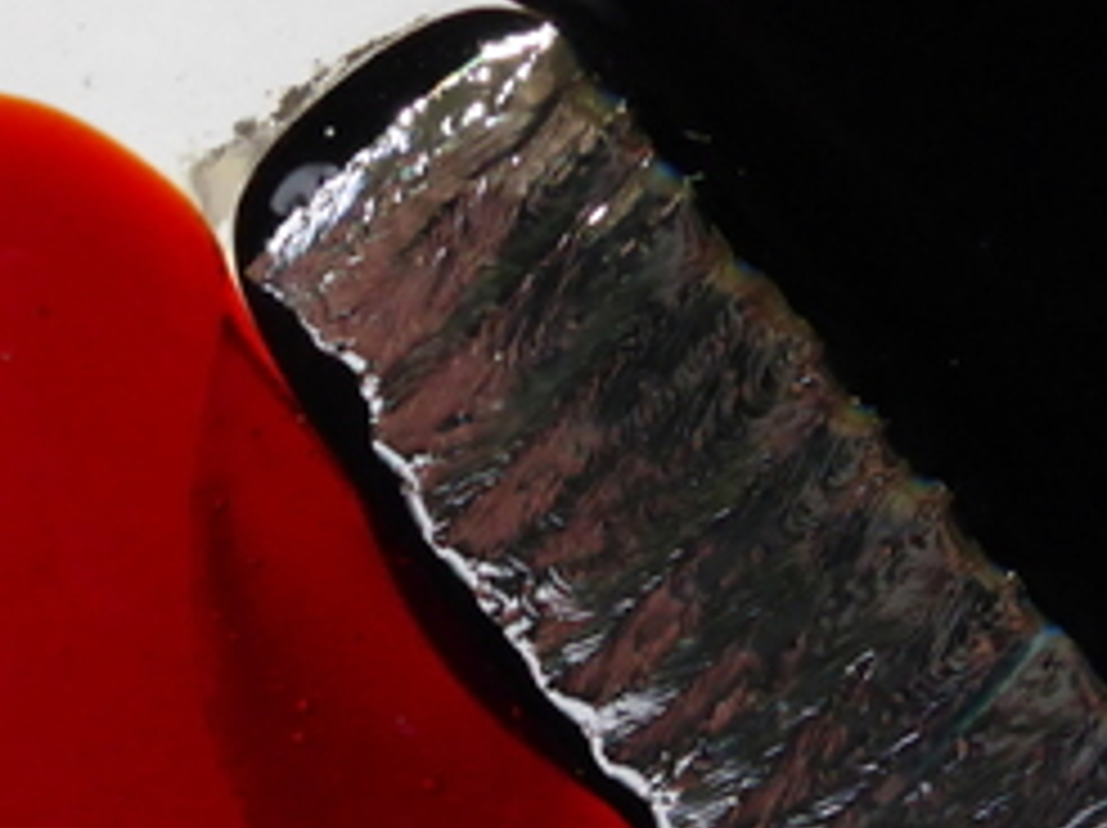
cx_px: 758
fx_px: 5048
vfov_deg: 9.4
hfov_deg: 12.5
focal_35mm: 158
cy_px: 486
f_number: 4.4
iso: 400
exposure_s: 1/40
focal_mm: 9
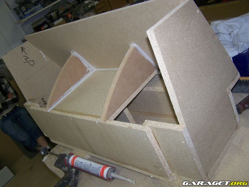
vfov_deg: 37.7
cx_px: 124
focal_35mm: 38
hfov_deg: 49.0
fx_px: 273
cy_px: 94
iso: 80
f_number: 2.8
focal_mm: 6.3
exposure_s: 1/60
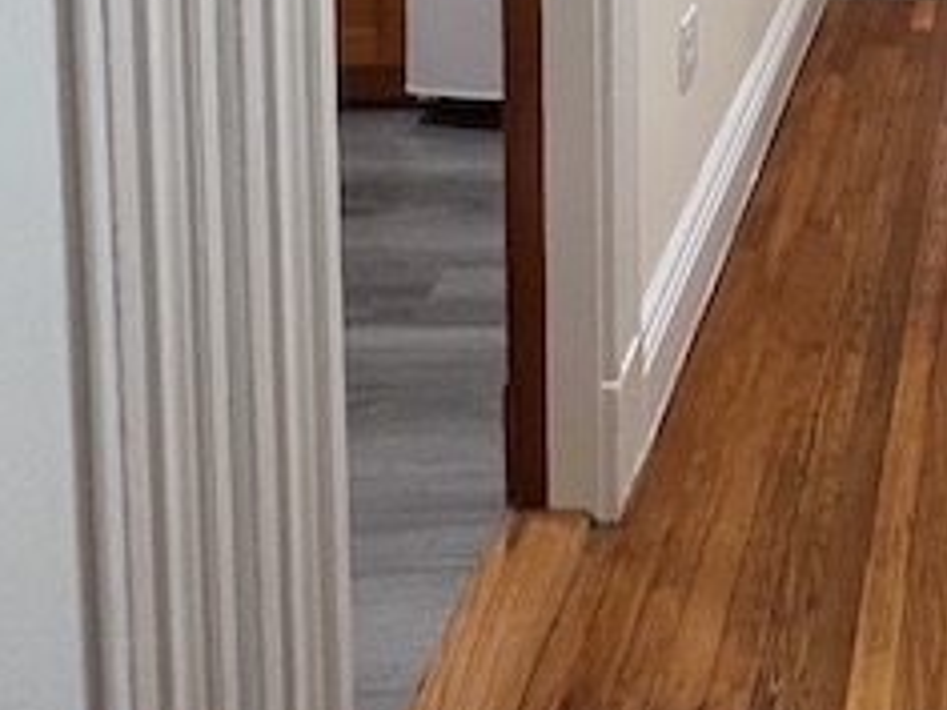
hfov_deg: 34.2
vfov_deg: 23.2
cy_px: -465
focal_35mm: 44
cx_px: 1148
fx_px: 1204
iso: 200
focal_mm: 1.57
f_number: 1.8
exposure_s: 1/120
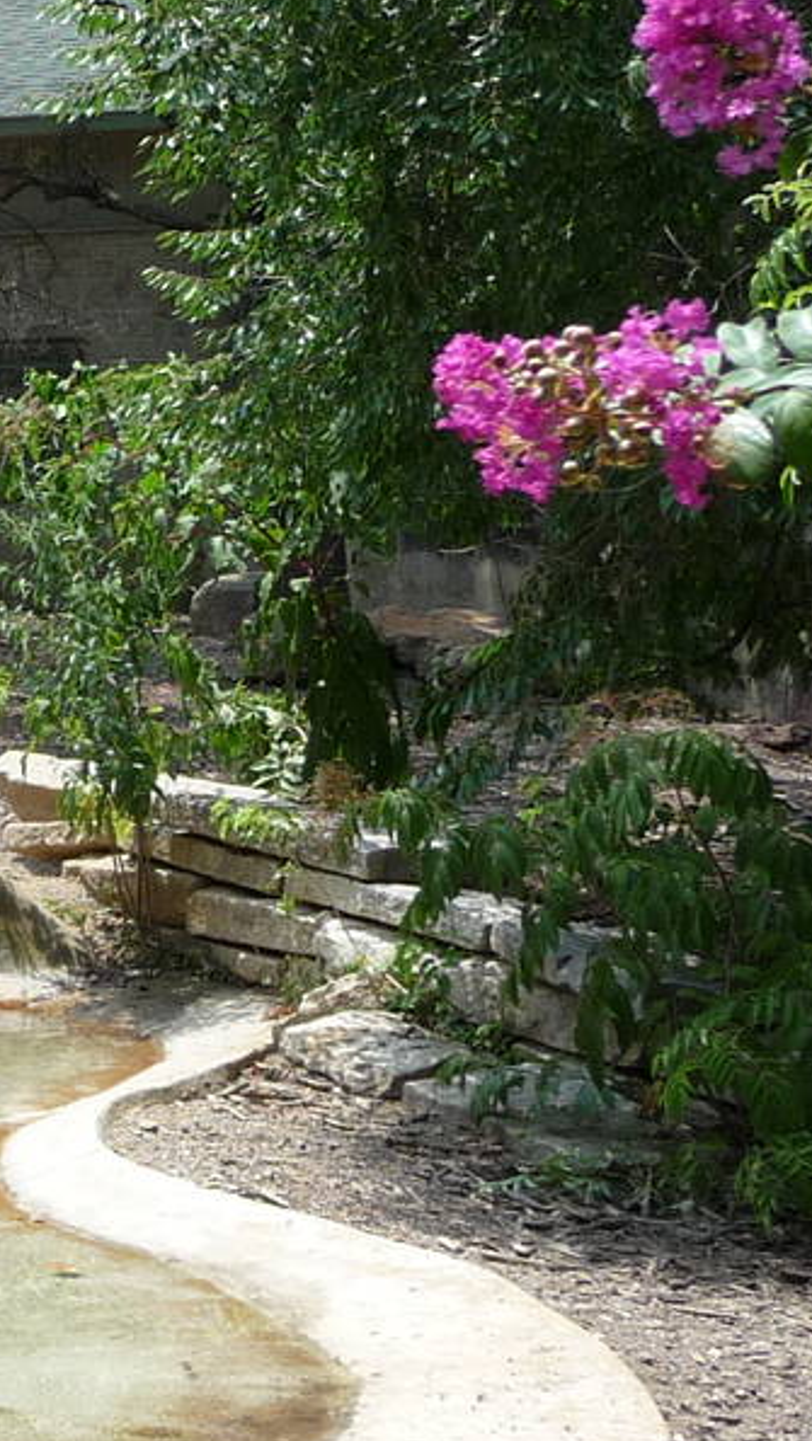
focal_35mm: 82
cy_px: 775
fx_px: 3137
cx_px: -817
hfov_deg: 12.8
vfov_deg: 25.9
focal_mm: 4.7
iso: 100
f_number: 3.3
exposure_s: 1/640
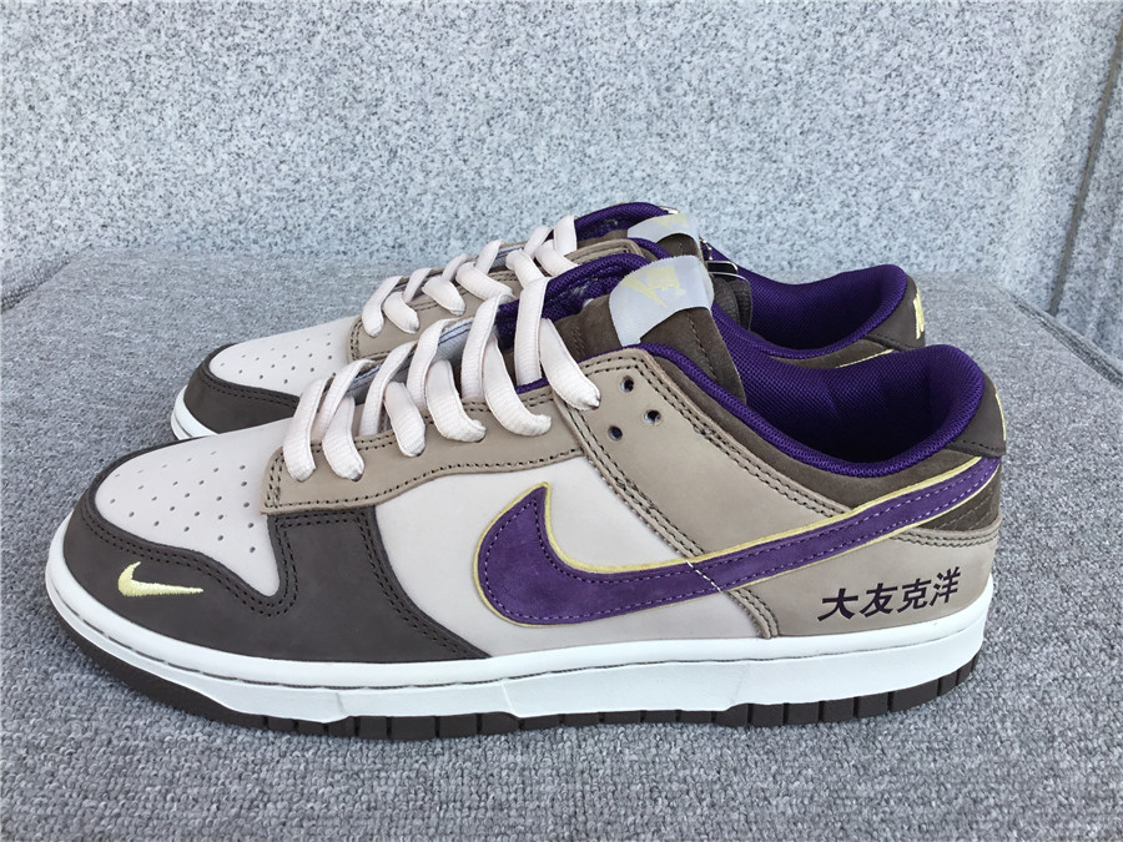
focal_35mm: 31
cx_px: 562
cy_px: 421
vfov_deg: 45.4
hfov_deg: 58.4
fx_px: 1006
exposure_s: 1/356
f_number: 2.4
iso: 25
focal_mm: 3.3
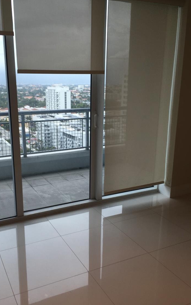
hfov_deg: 38.2
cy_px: 161
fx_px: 275
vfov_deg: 58.1
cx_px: 76
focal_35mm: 33
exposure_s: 1/60
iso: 32
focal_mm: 4.15
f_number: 2.2
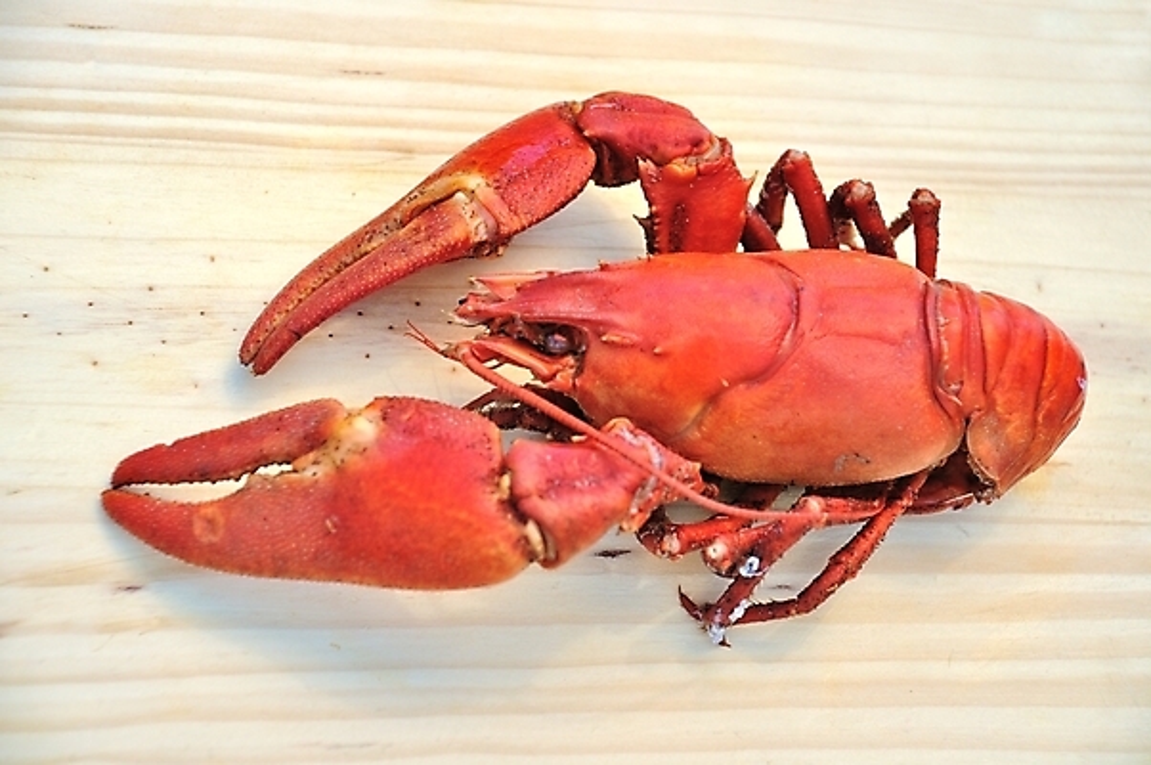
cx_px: 576
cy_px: 382
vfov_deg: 9.1
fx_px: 4791
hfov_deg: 13.7
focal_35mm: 150
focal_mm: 100
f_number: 6.3
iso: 200
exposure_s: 1/125
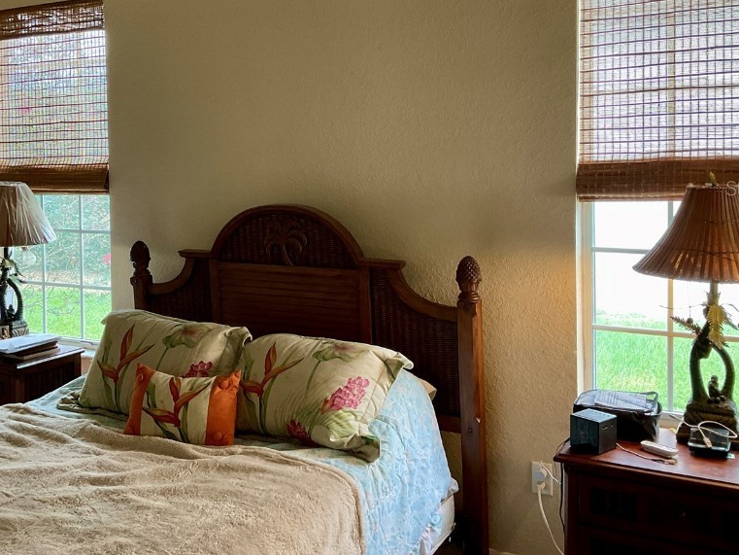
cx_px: 320
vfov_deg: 36.5
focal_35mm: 39
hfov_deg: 47.7
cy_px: 188
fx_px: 833
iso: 50
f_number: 1.8
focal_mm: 3
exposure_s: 1/60
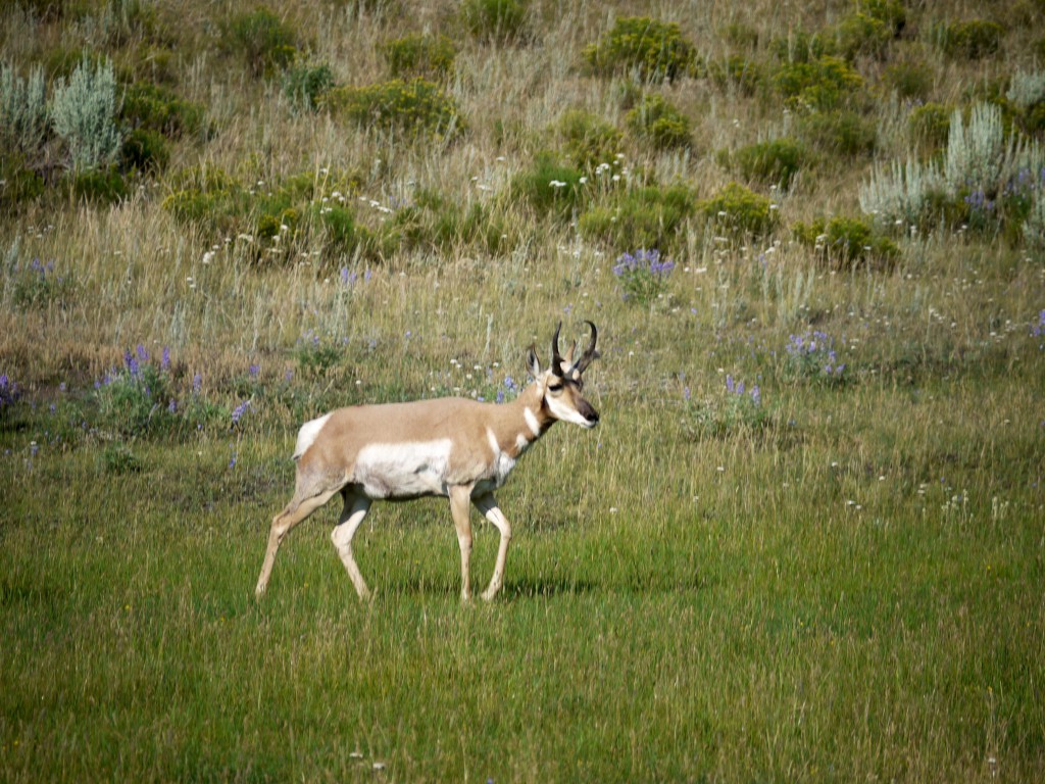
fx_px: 12075
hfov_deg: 5.0
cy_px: 392
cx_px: 522
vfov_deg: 3.7
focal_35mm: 400
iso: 250
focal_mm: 200
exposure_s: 1/500
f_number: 5.6
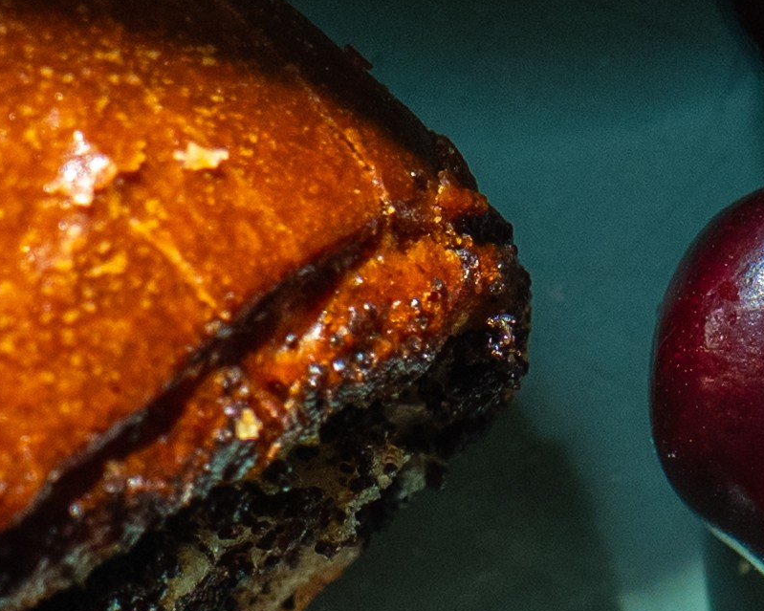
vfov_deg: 4.4
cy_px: 353
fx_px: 7913
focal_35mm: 350
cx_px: 455
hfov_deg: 5.5
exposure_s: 1/200
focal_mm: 50
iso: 640
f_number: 3.5
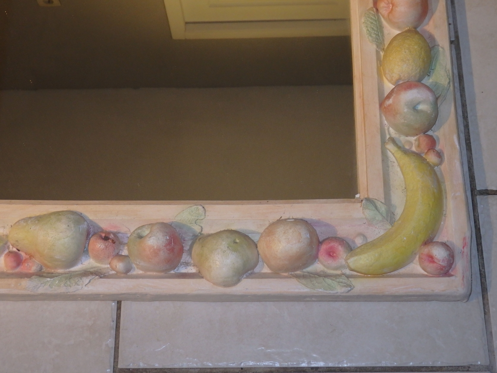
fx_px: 861
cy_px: 186
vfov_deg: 24.4
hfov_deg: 32.2
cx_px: 248
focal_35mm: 60
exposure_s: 1/40
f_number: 4.2
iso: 400
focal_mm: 10.8
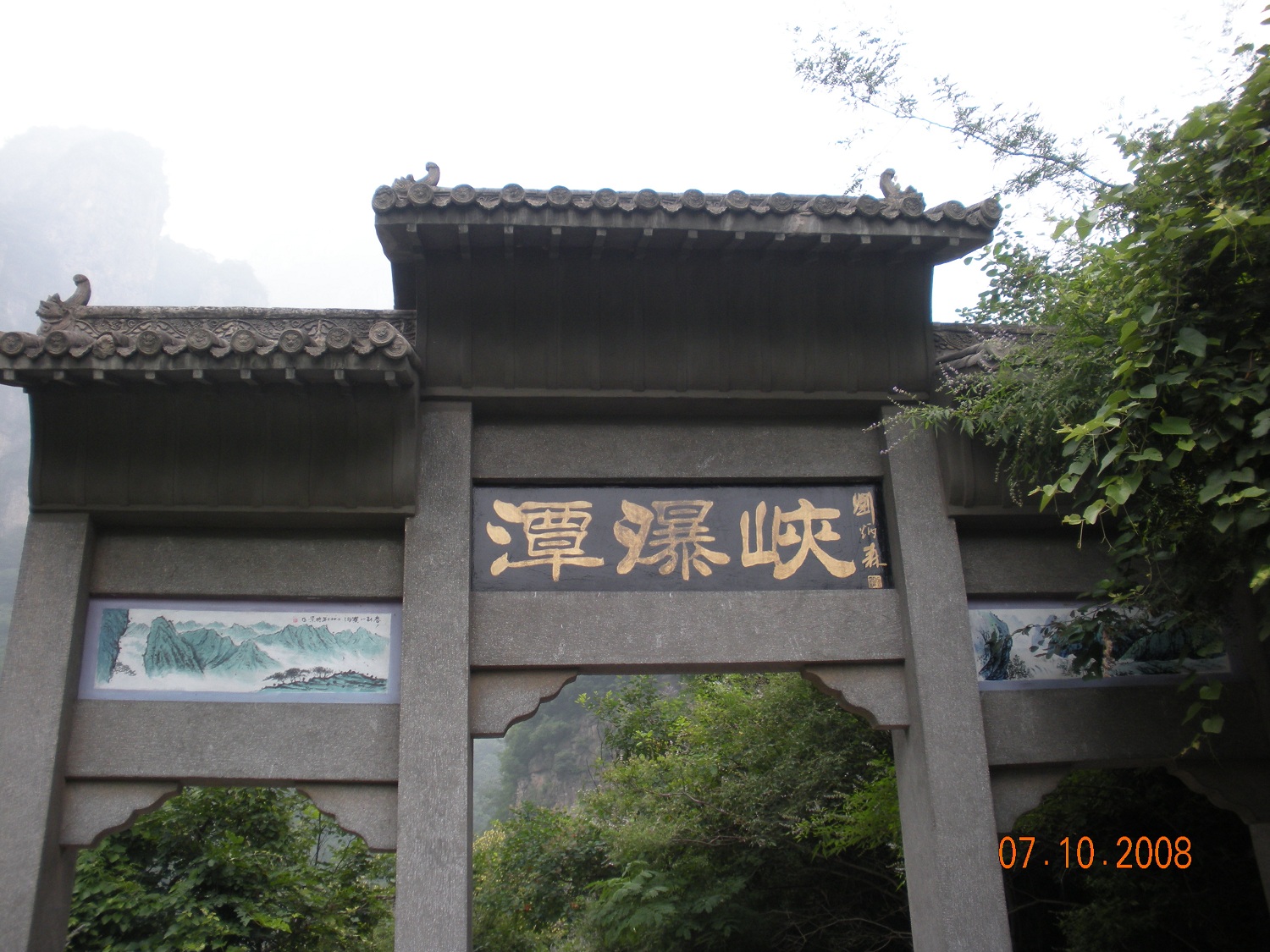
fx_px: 1321
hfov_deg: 51.4
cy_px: 476
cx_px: 635
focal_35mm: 36
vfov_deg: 39.7
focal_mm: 6.3
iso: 64
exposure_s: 1/208
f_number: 3.5
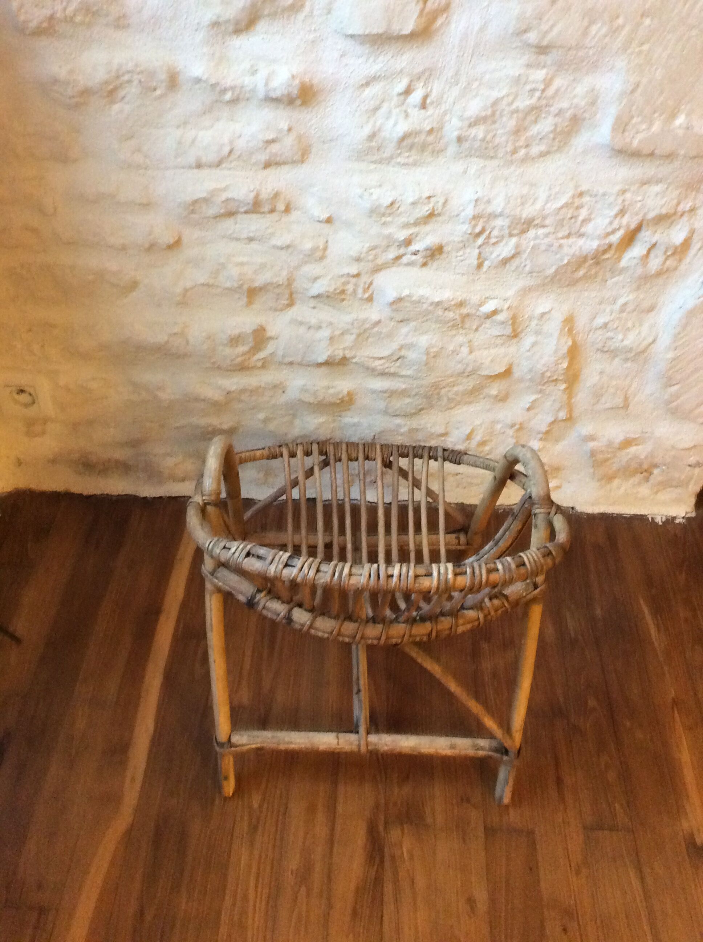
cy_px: 471
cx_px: 352
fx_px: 869
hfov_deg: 44.1
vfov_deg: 56.9
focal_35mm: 32
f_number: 2.4
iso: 400
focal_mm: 3.3
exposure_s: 1/17
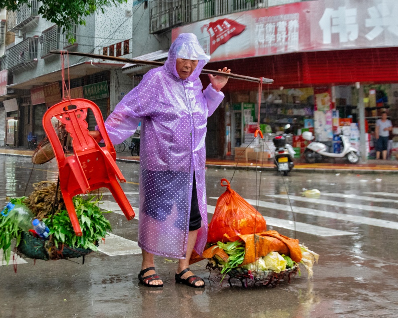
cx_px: 184
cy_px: 159
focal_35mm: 51
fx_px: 601
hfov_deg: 36.6
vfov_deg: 29.7
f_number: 5.6
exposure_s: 1/80
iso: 1600
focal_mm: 30
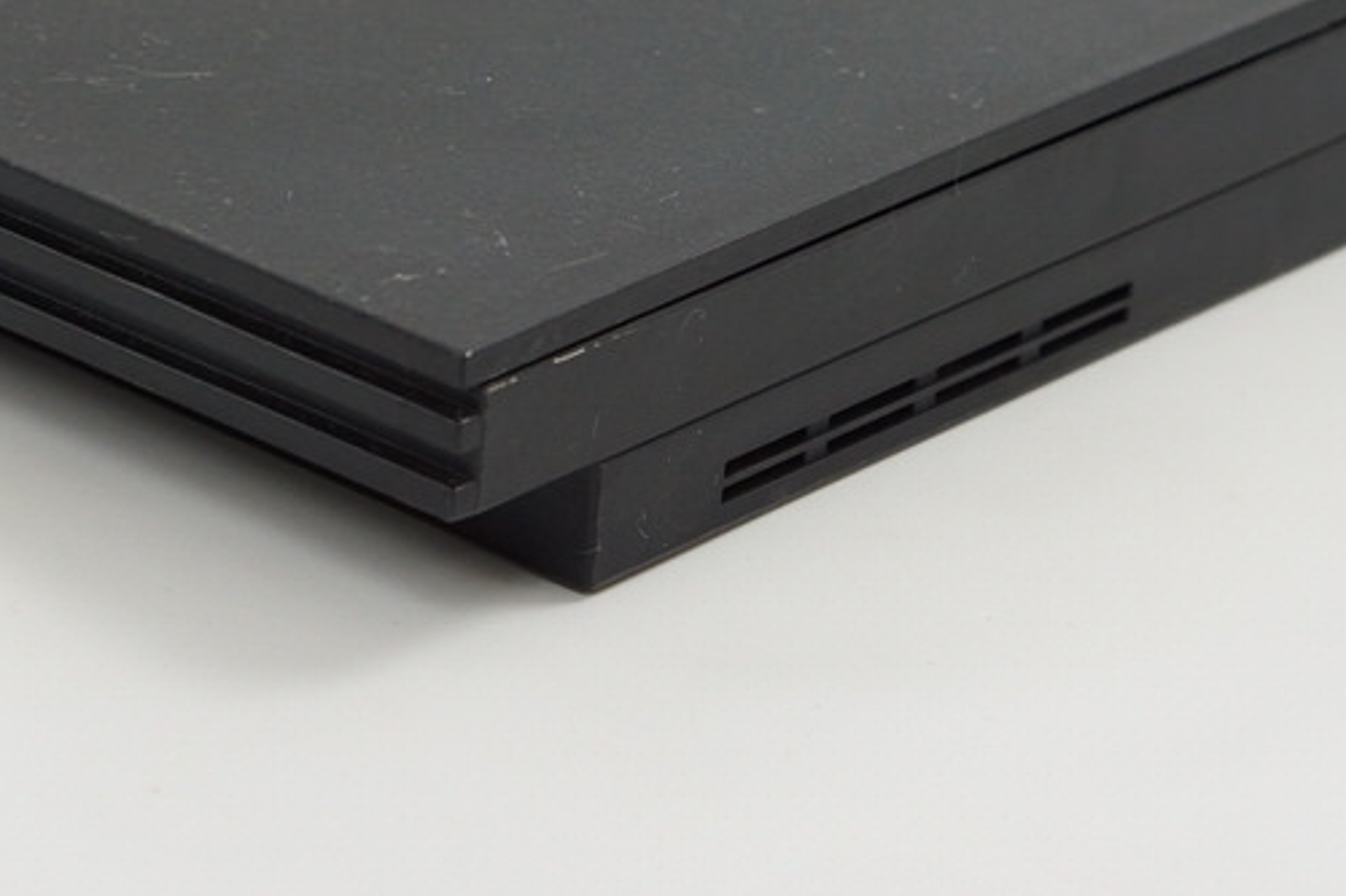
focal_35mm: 180
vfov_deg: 7.6
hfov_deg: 11.4
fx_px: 6727
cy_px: -153
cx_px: 552
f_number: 6.3
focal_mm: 50
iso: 640
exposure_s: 1/80
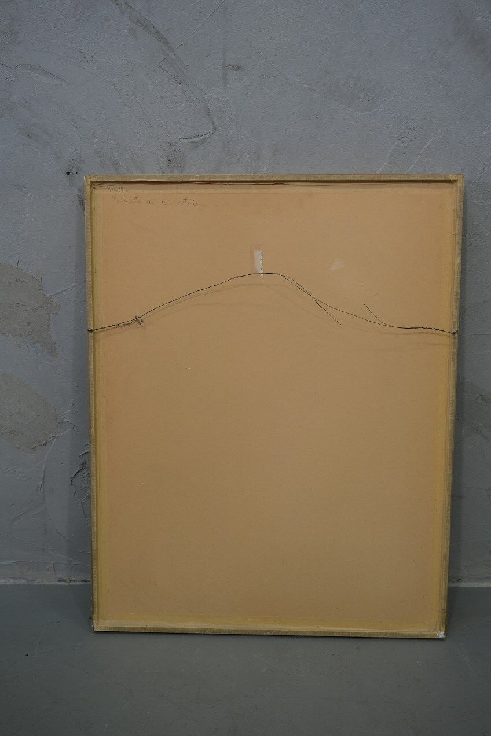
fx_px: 716
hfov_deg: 37.9
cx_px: 246
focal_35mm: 35
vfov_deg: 54.4
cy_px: 368
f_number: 4
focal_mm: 23.5
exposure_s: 1/34
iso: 400
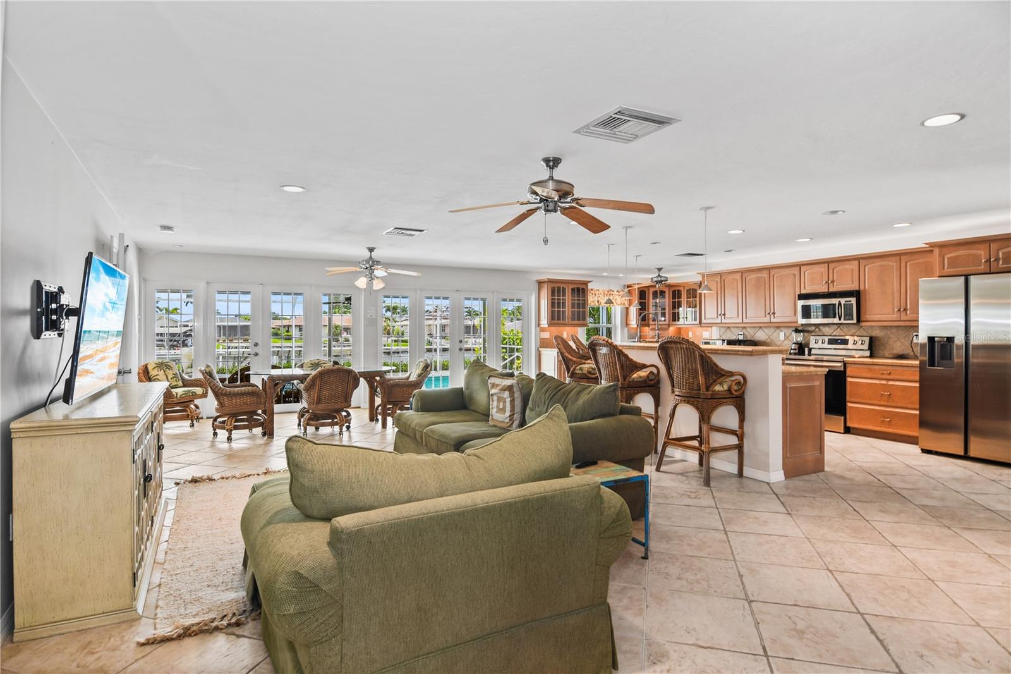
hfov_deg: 90.0
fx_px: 505
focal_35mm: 18
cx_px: 506
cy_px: 337
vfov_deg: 67.4
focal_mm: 12
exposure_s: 1/6
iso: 200
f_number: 8
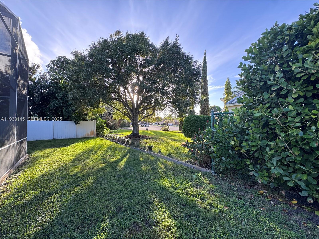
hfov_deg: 102.1
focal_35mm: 14
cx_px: 160
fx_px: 129
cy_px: 120
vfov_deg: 85.7
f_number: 2.2
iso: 40
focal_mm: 2.22
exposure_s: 1/249
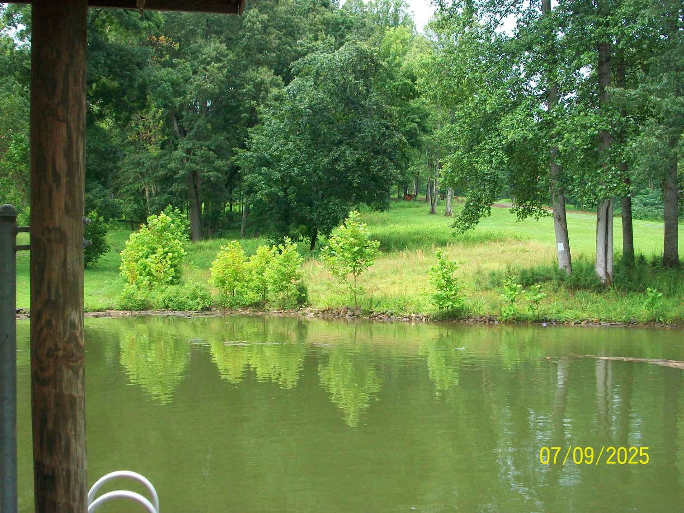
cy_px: 256
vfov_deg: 34.4
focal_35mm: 42
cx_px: 342
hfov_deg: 44.8
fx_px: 830
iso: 162
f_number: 3.2
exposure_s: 1/160
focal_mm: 7.1
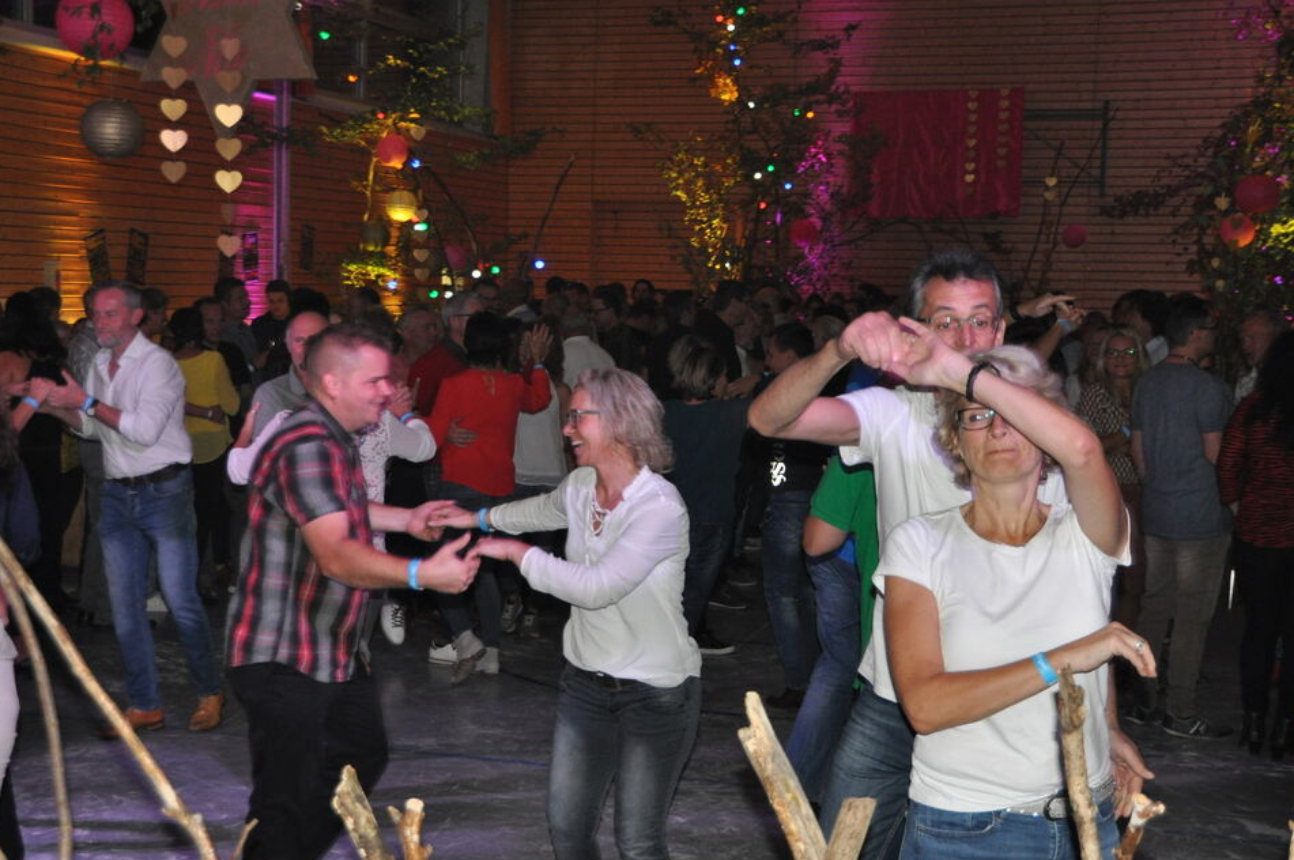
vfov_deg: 25.5
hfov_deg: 37.5
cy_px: 421
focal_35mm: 53
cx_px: 557
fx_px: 1903
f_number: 4
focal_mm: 28
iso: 800
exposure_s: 1/60
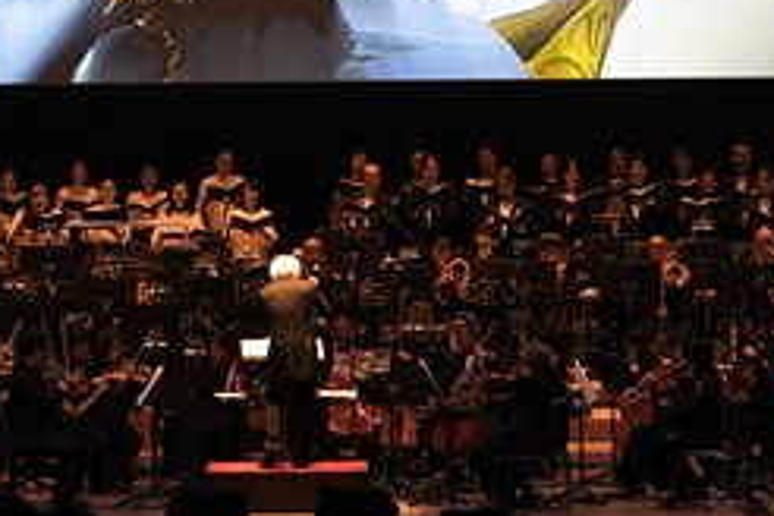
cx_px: 264
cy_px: 36
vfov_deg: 5.4
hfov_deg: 8.1
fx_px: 5461
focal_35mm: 254
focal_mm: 122
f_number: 4.8
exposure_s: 1/160
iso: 2500
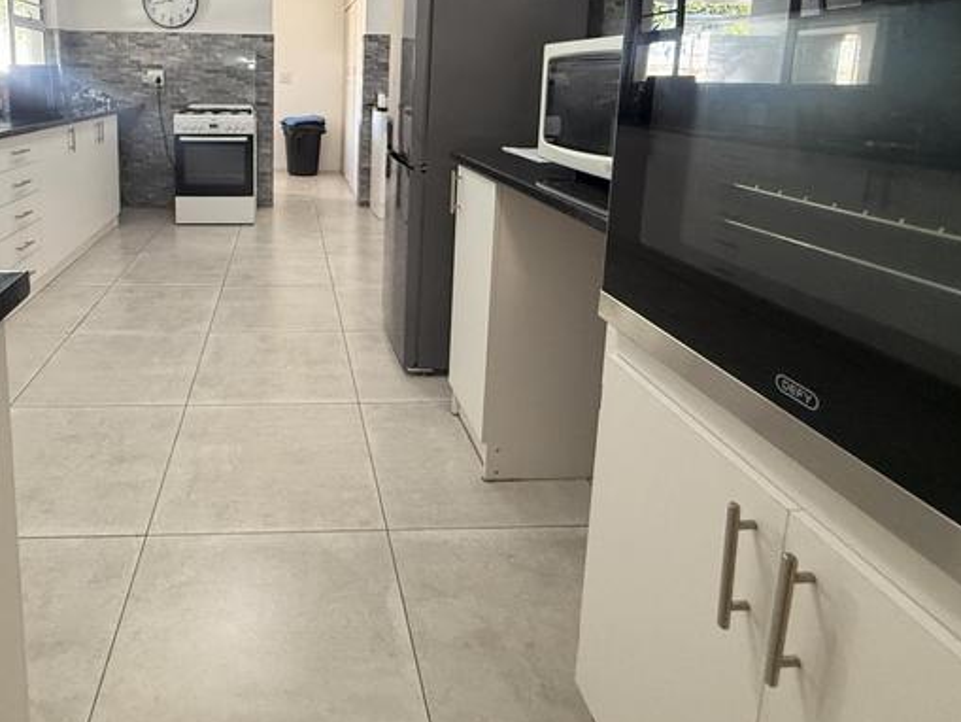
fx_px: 611
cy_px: 163
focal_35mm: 22
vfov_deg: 57.3
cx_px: 317
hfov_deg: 73.9
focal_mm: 2.22
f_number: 2.2
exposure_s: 1/50
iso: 400
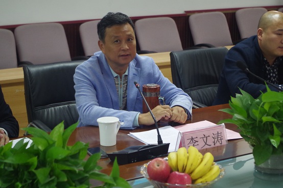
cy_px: 94
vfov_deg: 16.6
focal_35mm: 82
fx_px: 644
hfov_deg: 24.8
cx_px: 142
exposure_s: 1/15
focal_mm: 55
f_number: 5.6
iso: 1600
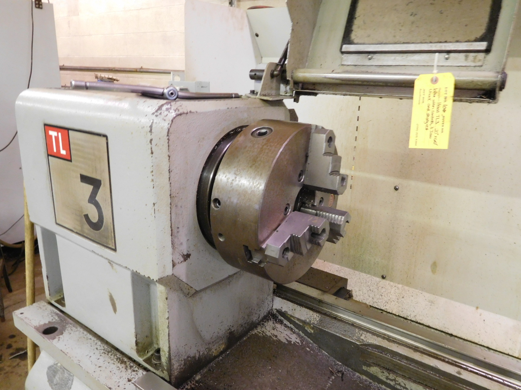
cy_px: 195
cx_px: 260
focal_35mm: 25
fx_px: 376
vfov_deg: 54.9
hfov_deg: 69.4
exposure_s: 1/8
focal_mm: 4.5
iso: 400
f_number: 3.4
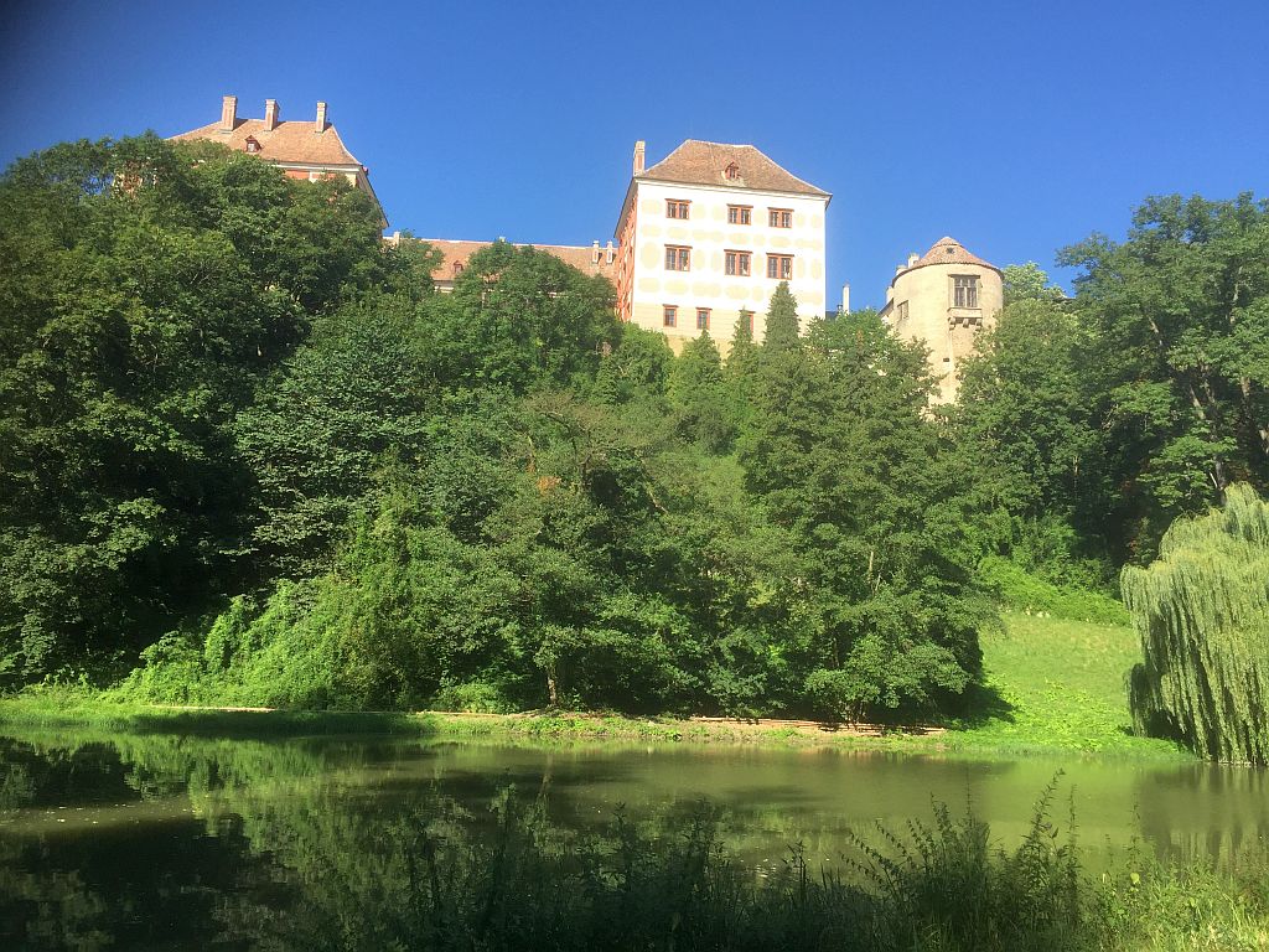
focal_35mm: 29
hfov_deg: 61.7
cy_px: 476
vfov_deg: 48.2
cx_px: 634
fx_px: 1063
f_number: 2.2
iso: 32
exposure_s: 1/860
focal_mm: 4.15
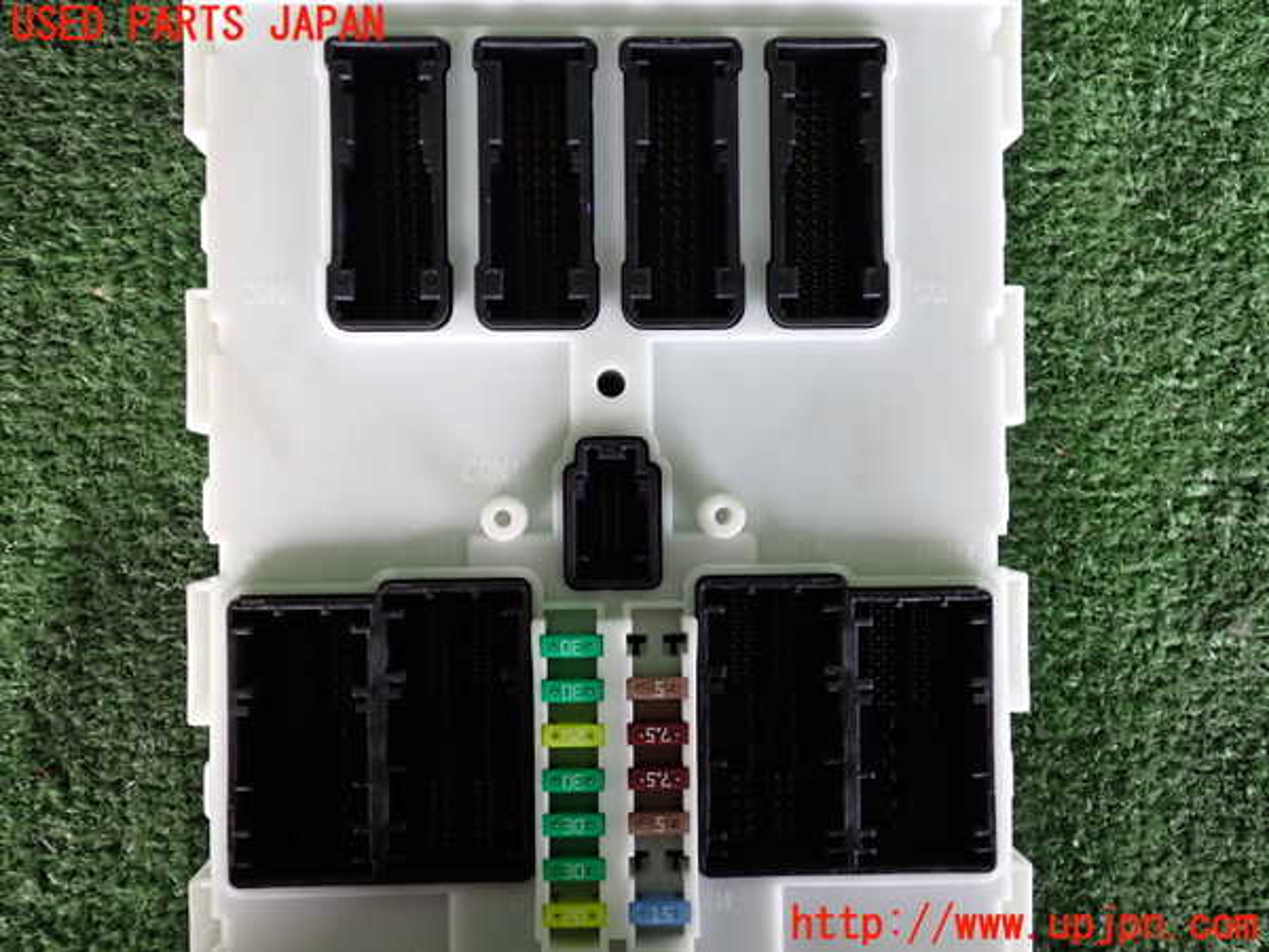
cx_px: 634
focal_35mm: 38
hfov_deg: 49.0
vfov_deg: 37.7
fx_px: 1393
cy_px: 476
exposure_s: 1/125
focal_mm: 6.83
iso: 400
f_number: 2.7
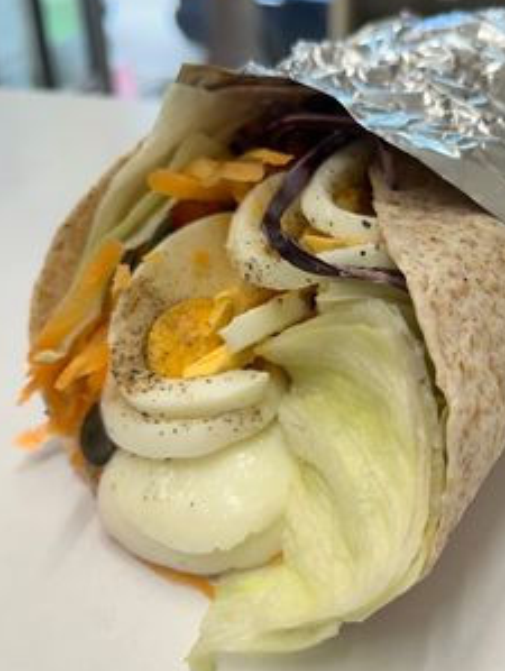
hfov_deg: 38.1
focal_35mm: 37
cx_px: 352
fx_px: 718
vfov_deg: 50.1
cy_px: 346
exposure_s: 1/100
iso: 32
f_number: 1.6
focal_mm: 5.1
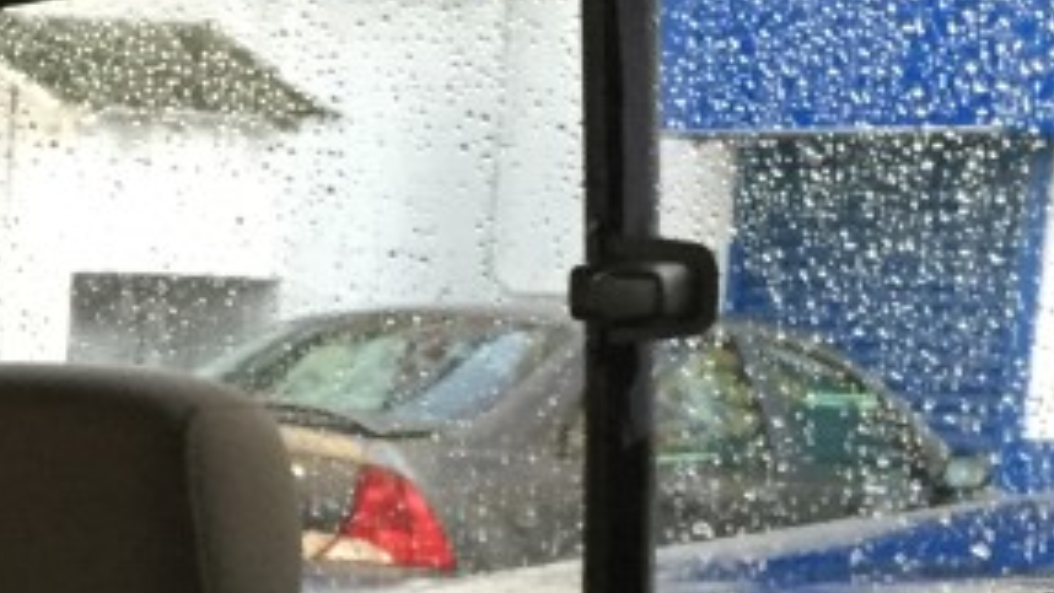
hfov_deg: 18.2
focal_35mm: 113
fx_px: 3159
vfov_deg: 10.3
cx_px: -118
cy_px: 950
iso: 160
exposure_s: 1/30
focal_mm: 4.15
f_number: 2.2
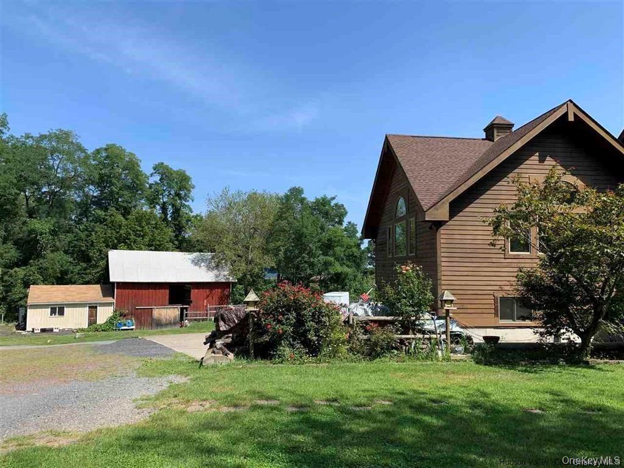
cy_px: 234
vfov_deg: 53.1
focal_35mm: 26
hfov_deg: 67.3
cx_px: 312
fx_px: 469
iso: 25
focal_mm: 4.25
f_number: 1.8
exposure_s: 1/1490
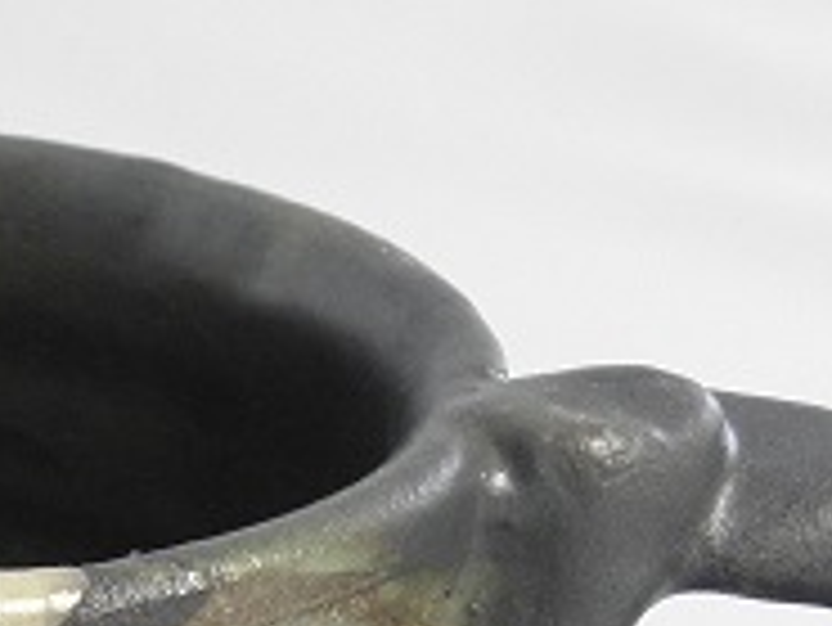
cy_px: 901
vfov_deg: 6.7
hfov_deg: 8.9
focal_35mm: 218
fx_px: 5243
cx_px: -265
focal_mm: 11.39
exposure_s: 1/15
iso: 125
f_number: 3.7
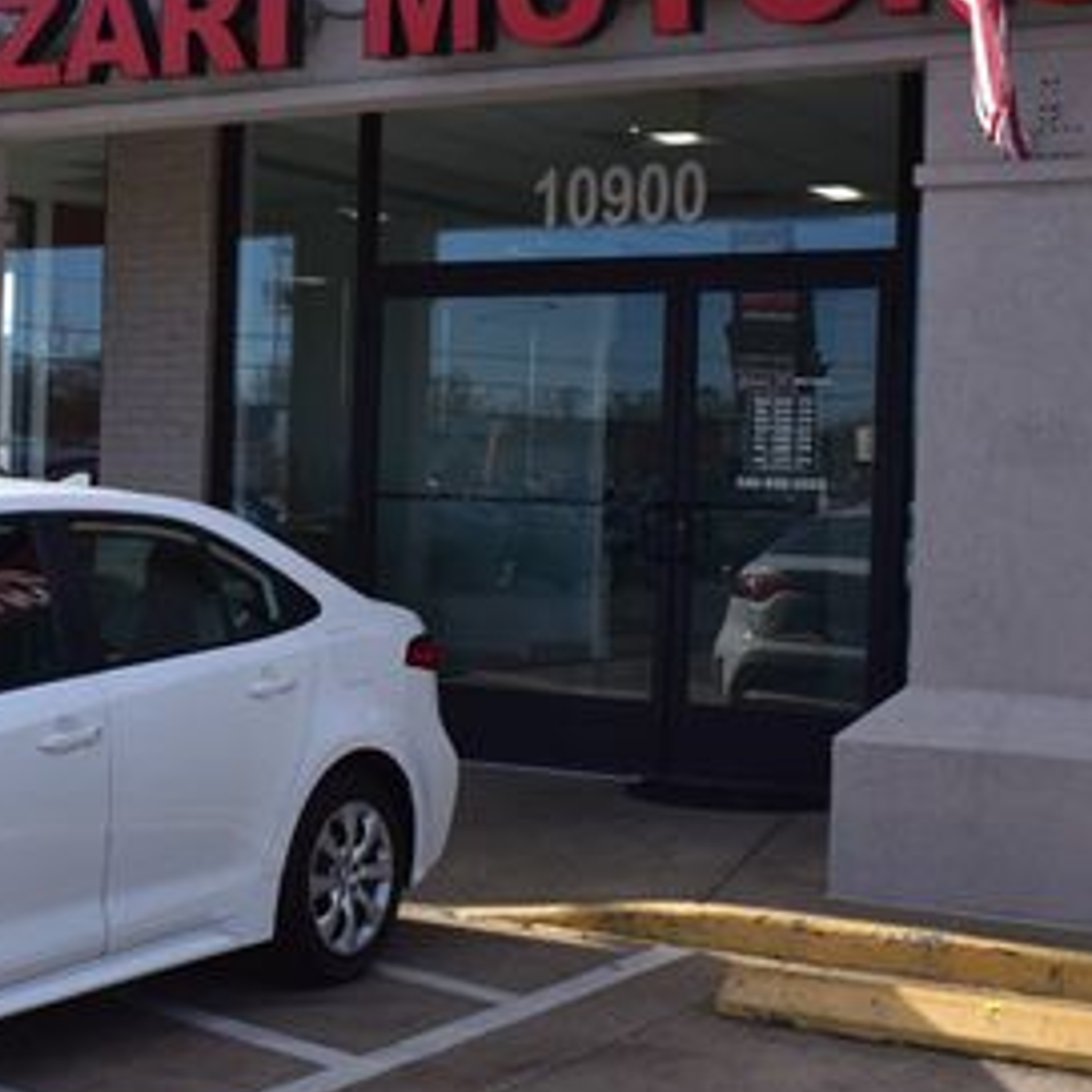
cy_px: 522
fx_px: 2356
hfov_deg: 25.3
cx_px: 100
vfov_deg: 26.1
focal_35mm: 66
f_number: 11
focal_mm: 22
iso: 360
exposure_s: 1/500
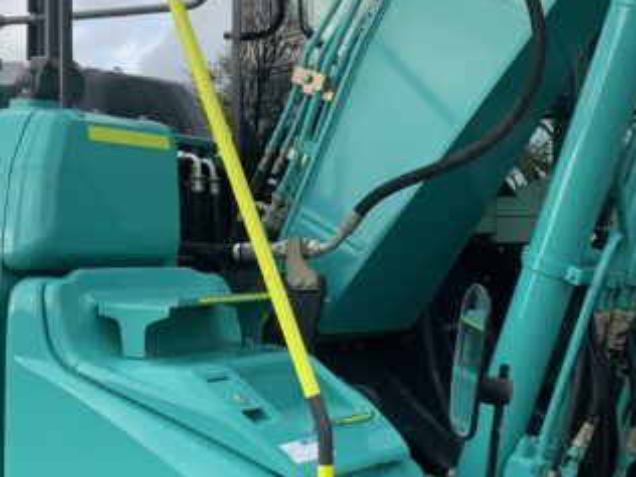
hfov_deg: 20.9
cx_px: 288
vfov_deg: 15.7
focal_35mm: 94
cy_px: 221
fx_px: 1727
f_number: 1.8
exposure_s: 1/1121
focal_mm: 3
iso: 16
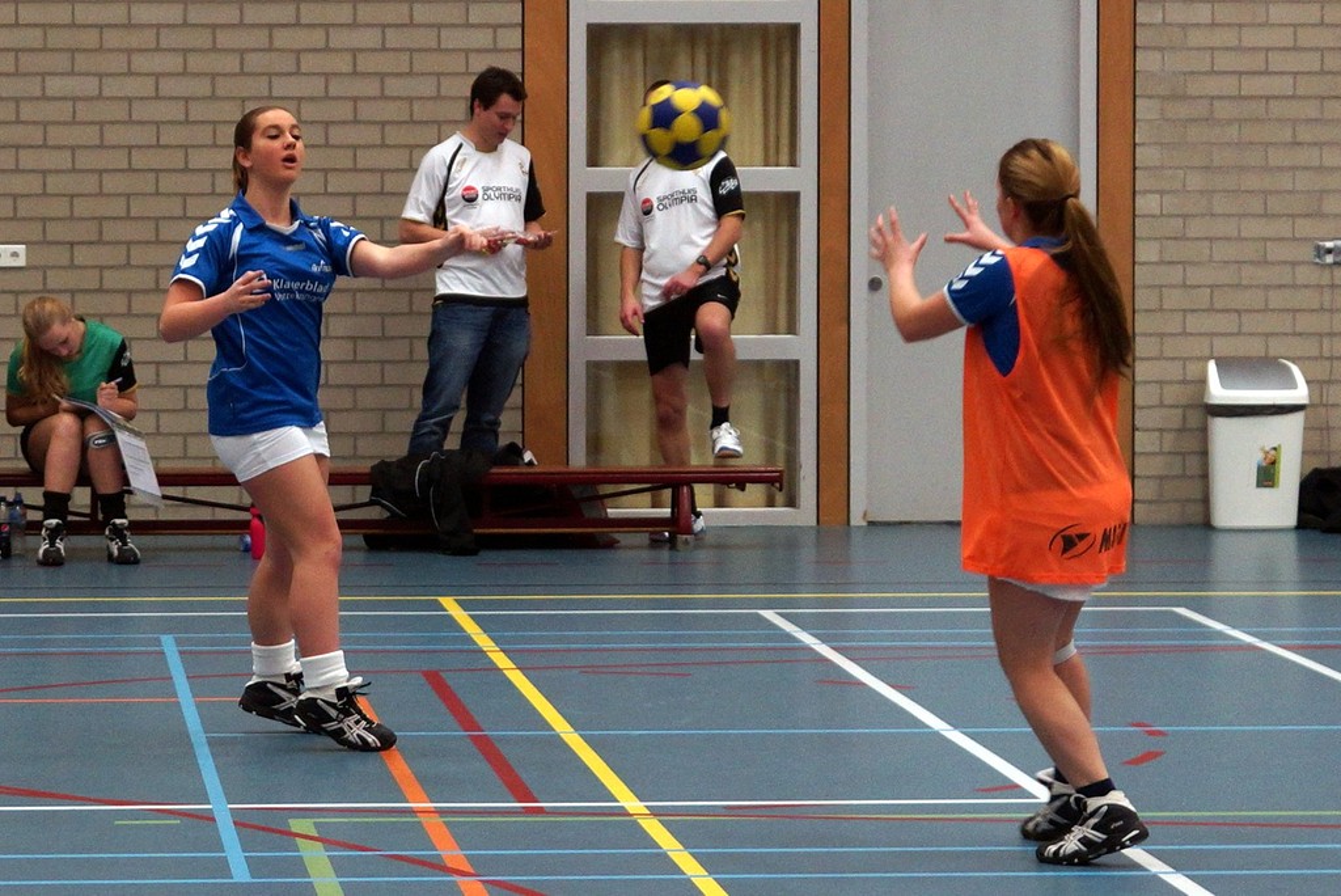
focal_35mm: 75
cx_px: 670
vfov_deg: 18.2
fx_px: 2795
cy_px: 448
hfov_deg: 27.0
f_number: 2.8
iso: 640
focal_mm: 50
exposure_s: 1/200
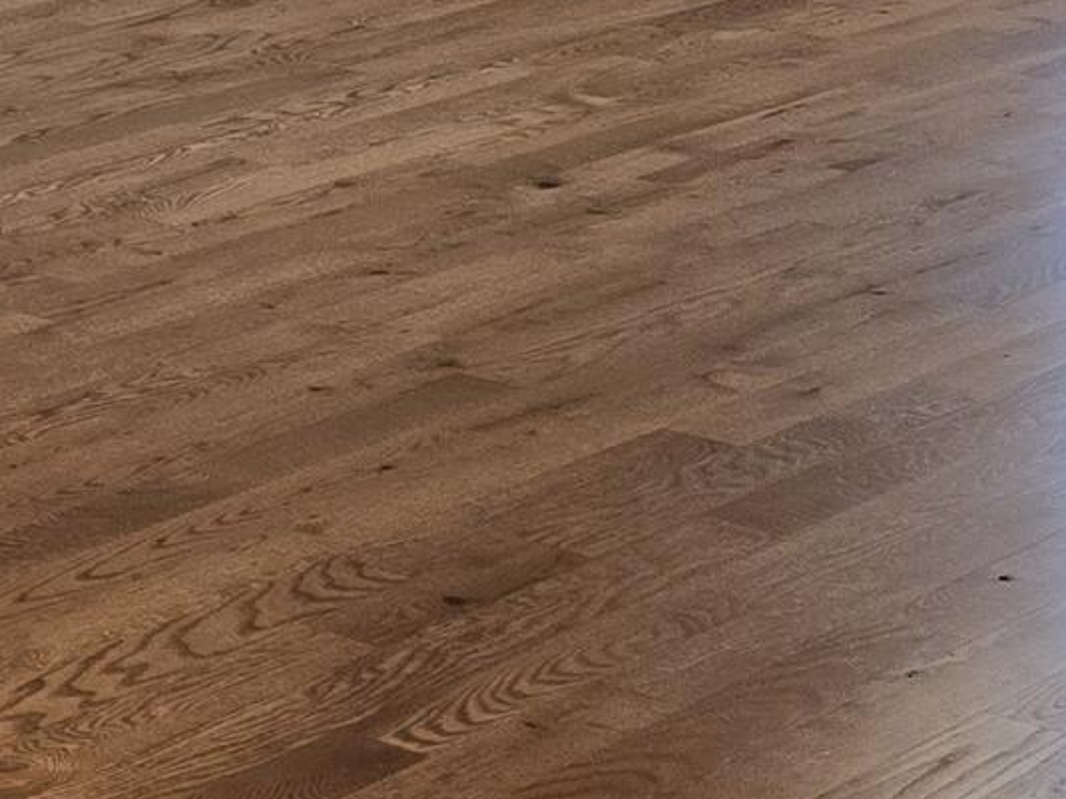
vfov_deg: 10.8
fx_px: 3972
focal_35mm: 129
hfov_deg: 13.4
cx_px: -980
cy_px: -612
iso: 200
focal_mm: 6.3
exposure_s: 1/120
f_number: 1.7
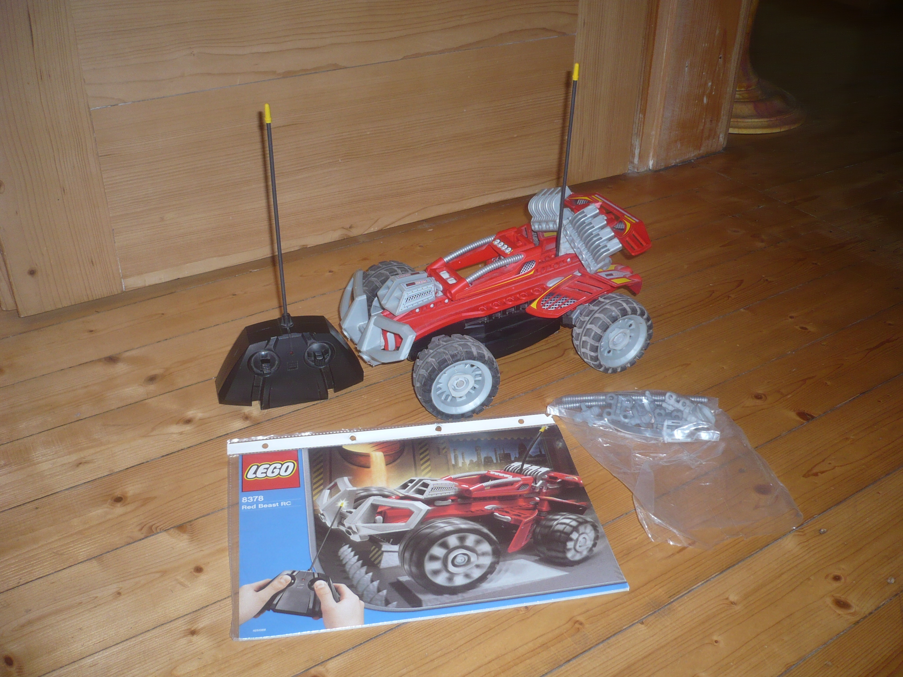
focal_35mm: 35
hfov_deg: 52.6
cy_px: 338
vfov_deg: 40.7
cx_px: 452
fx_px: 913
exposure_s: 1/30
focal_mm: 5.8
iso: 100
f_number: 2.8
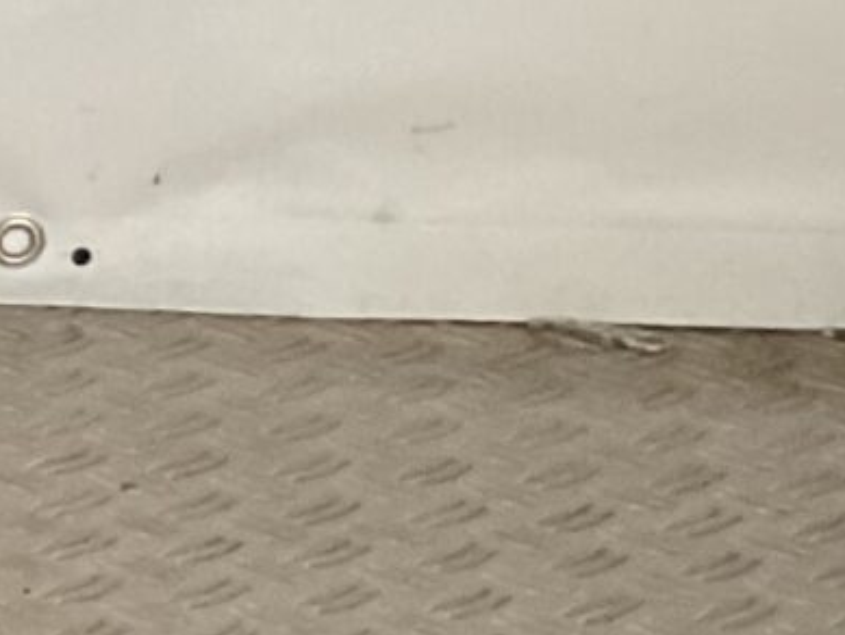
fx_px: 4664
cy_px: 1107
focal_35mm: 191
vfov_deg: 7.6
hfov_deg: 8.3
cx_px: -1881
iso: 100
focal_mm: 3
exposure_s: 1/50
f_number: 1.8
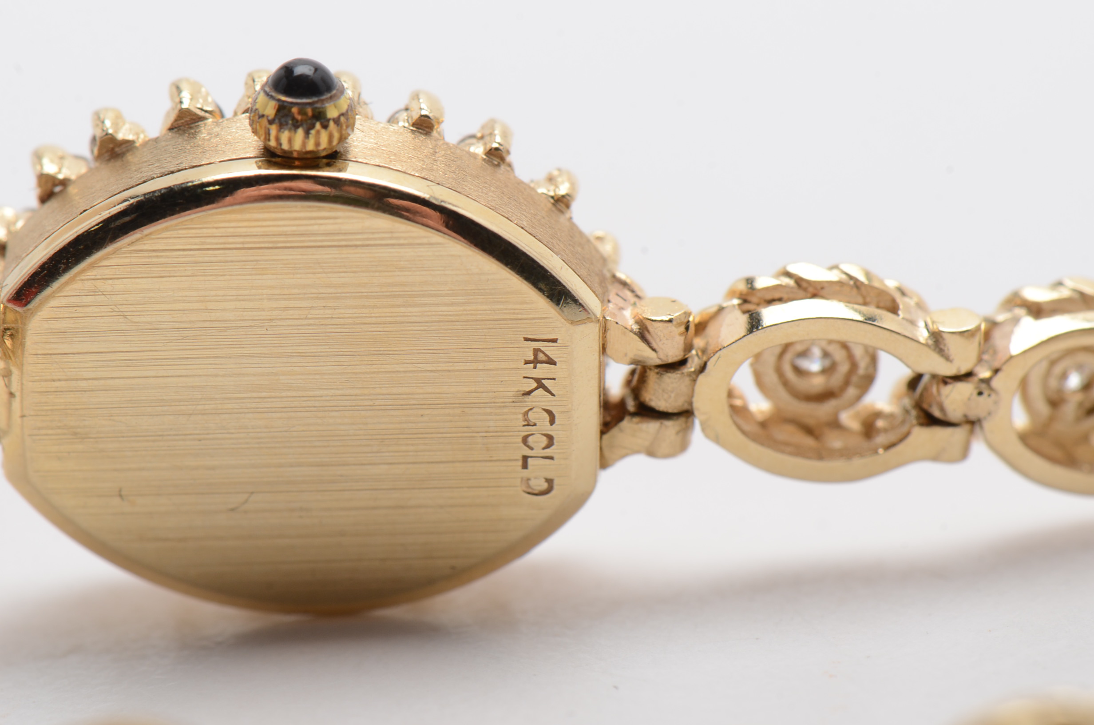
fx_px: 3867
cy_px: 362
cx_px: 547
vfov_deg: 10.7
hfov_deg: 16.1
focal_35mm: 128
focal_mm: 85
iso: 200
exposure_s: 1/125
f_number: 16
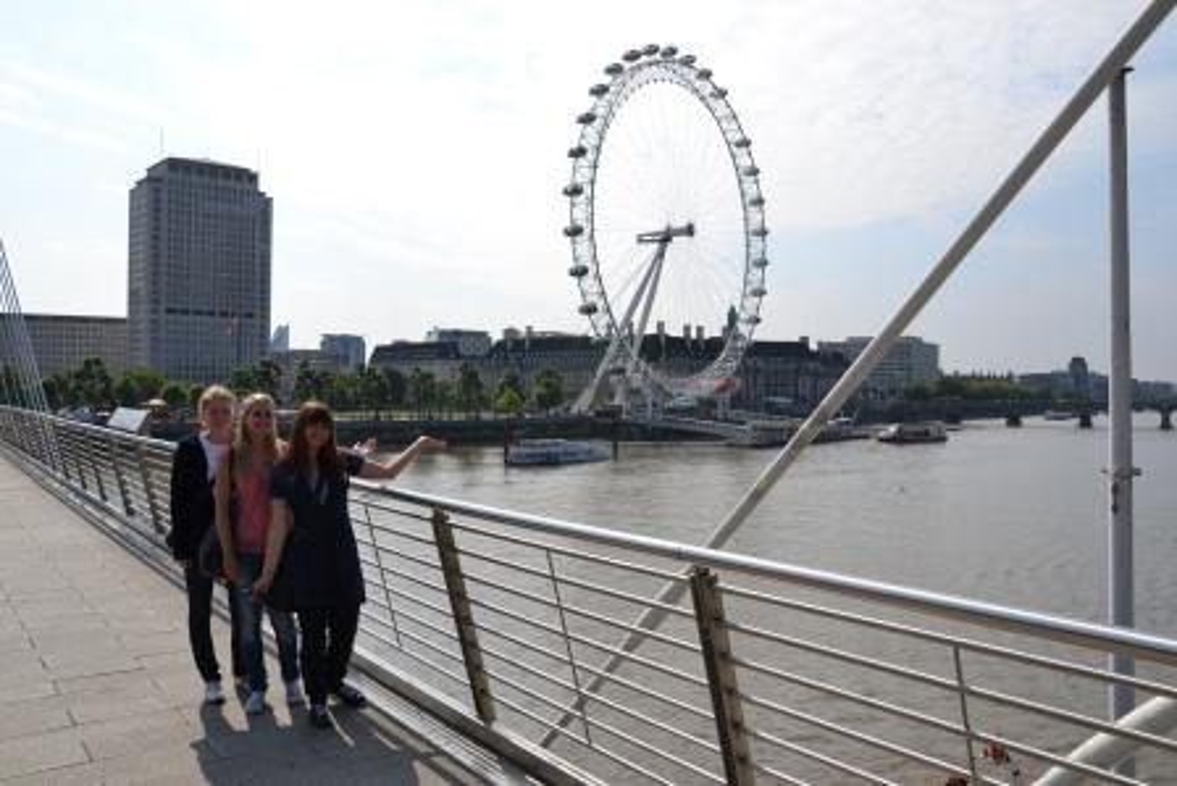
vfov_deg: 41.7
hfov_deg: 59.5
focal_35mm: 32
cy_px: 393
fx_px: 1030
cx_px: 588
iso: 100
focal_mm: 21
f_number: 10
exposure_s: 1/400
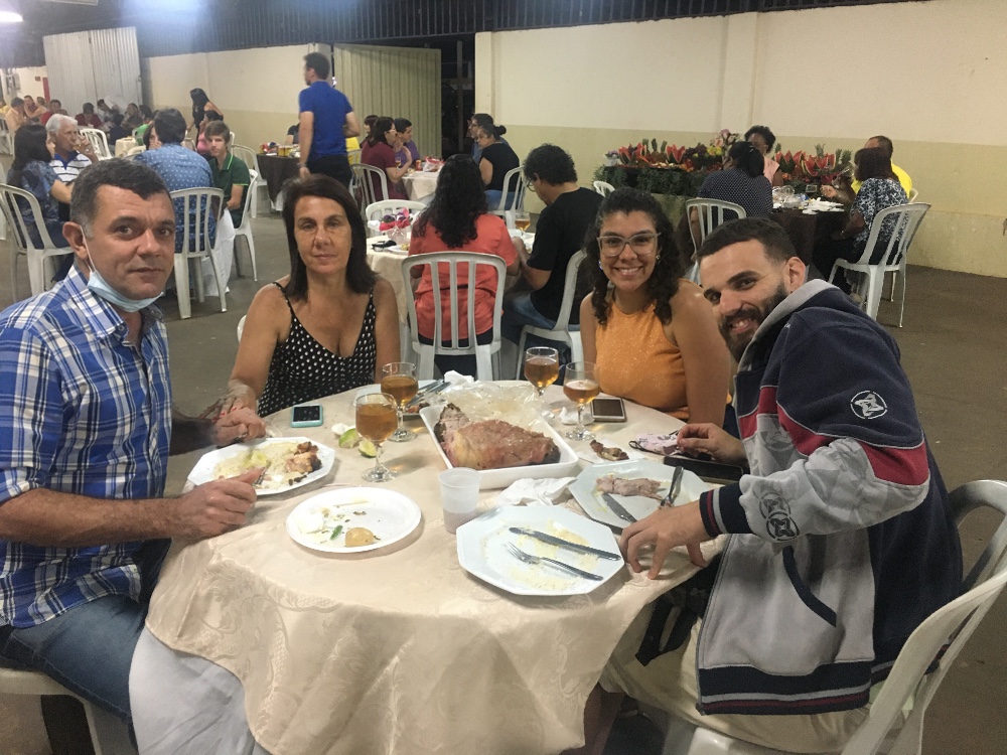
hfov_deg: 61.7
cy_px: 378
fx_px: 844
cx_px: 504
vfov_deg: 48.2
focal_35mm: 29
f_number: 2.2
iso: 200
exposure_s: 1/24
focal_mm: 4.15
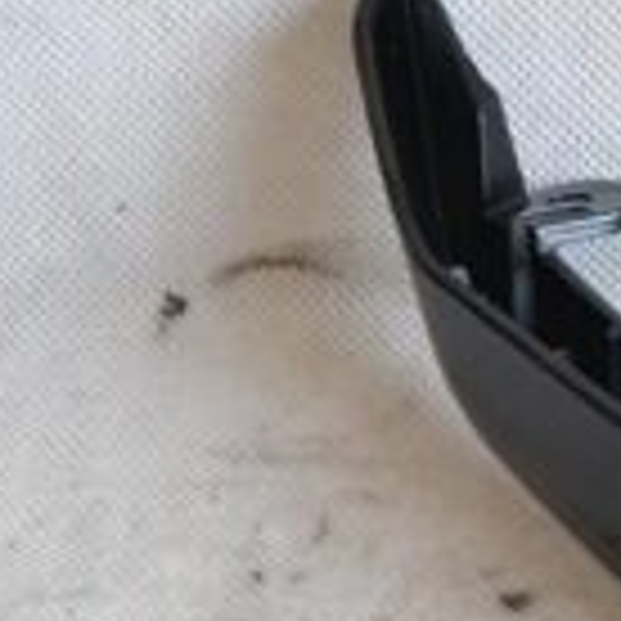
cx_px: 1287
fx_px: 2923
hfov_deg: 10.9
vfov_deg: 12.1
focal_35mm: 144
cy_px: 248
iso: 1600
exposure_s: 1/200
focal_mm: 26
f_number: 5.6
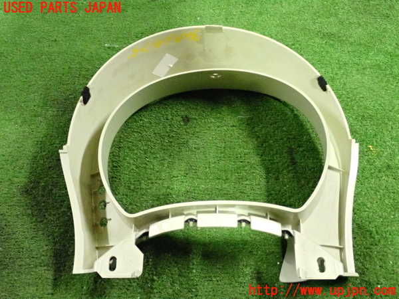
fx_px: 507
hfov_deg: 42.9
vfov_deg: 32.9
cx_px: 200
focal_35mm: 44
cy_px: 150
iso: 4000
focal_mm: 7.84
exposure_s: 1/125
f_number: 2.9
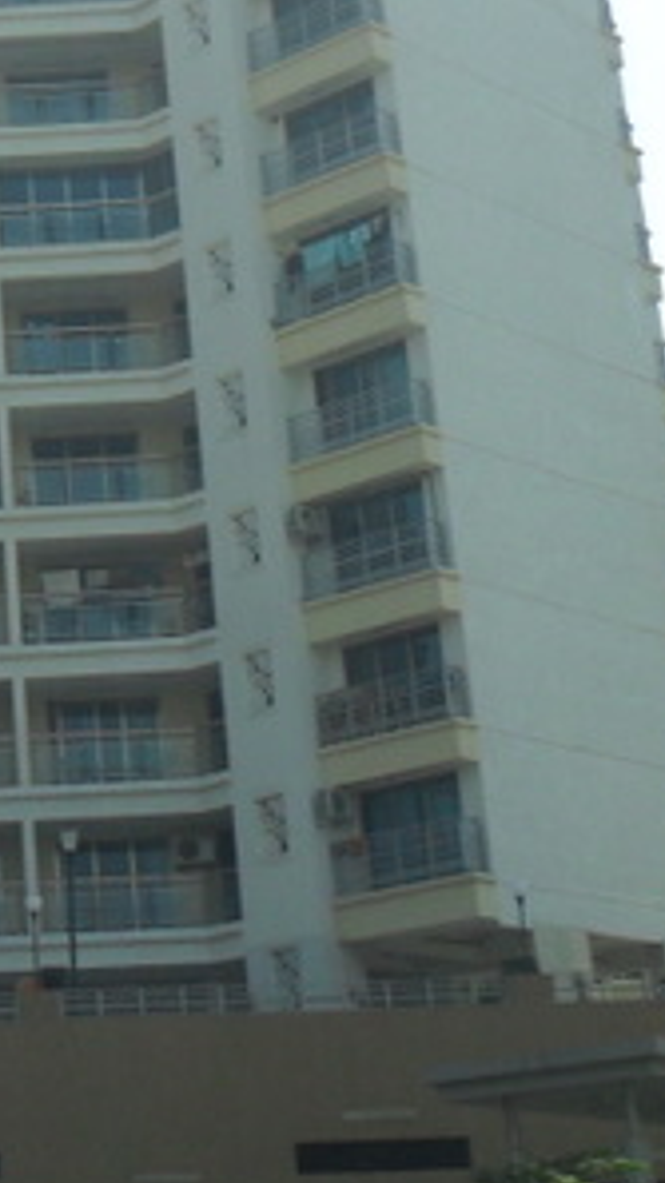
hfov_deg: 12.5
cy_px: 235
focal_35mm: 94
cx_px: -167
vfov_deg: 22.4
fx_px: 2948
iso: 100
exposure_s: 1/180
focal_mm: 5.7
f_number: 9.4
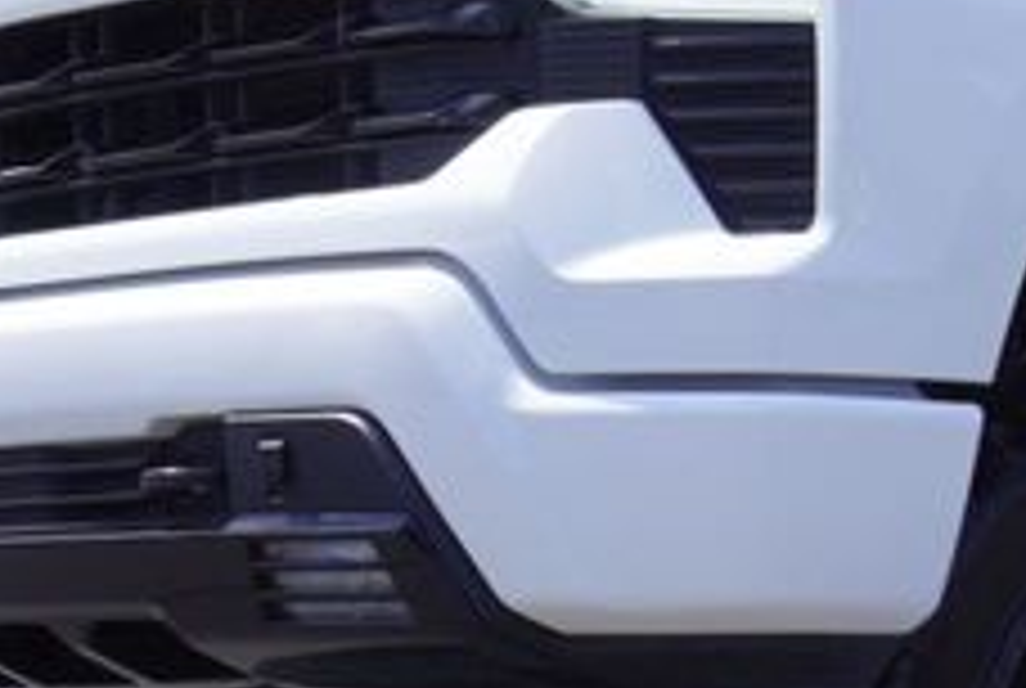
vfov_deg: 9.3
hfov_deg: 13.1
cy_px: 36
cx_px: 1544
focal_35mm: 148
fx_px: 4226
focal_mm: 22
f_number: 10
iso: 100
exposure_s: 1/125
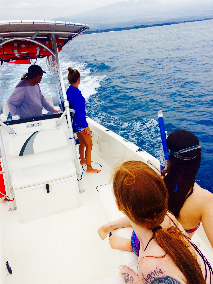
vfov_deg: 61.7
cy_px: 142
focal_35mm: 29
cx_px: 106
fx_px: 238
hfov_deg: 48.2
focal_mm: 4.15
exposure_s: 1/2564
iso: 32
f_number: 2.2
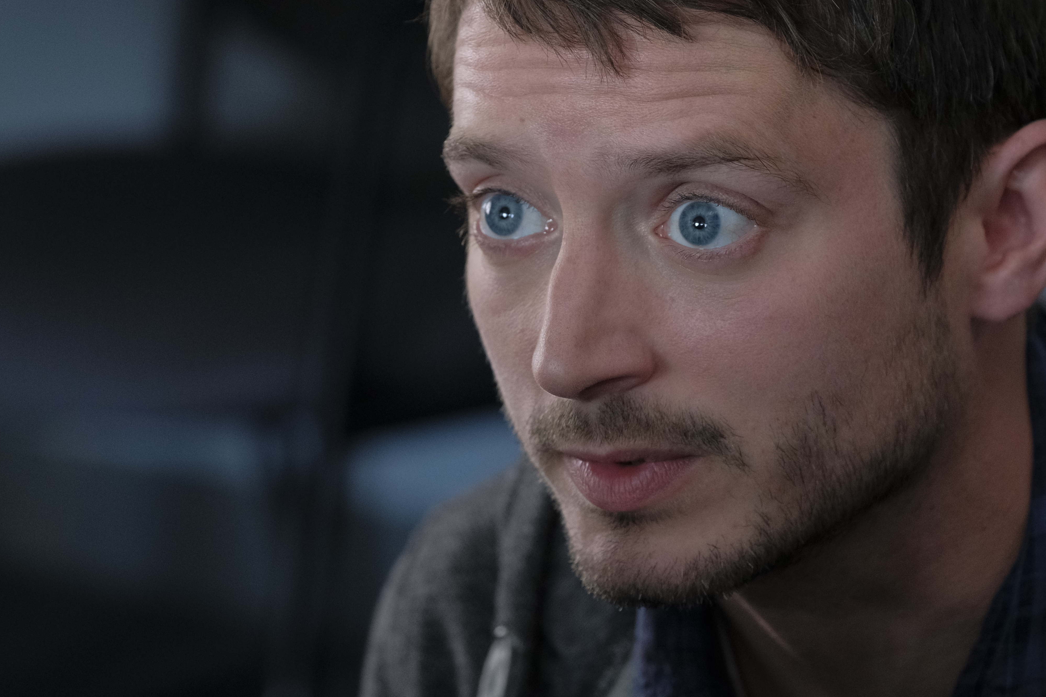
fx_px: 6915
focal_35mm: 238
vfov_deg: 5.8
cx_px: 554
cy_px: 229
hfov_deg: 8.7
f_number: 3.6
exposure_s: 1/100
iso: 1600
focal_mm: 106
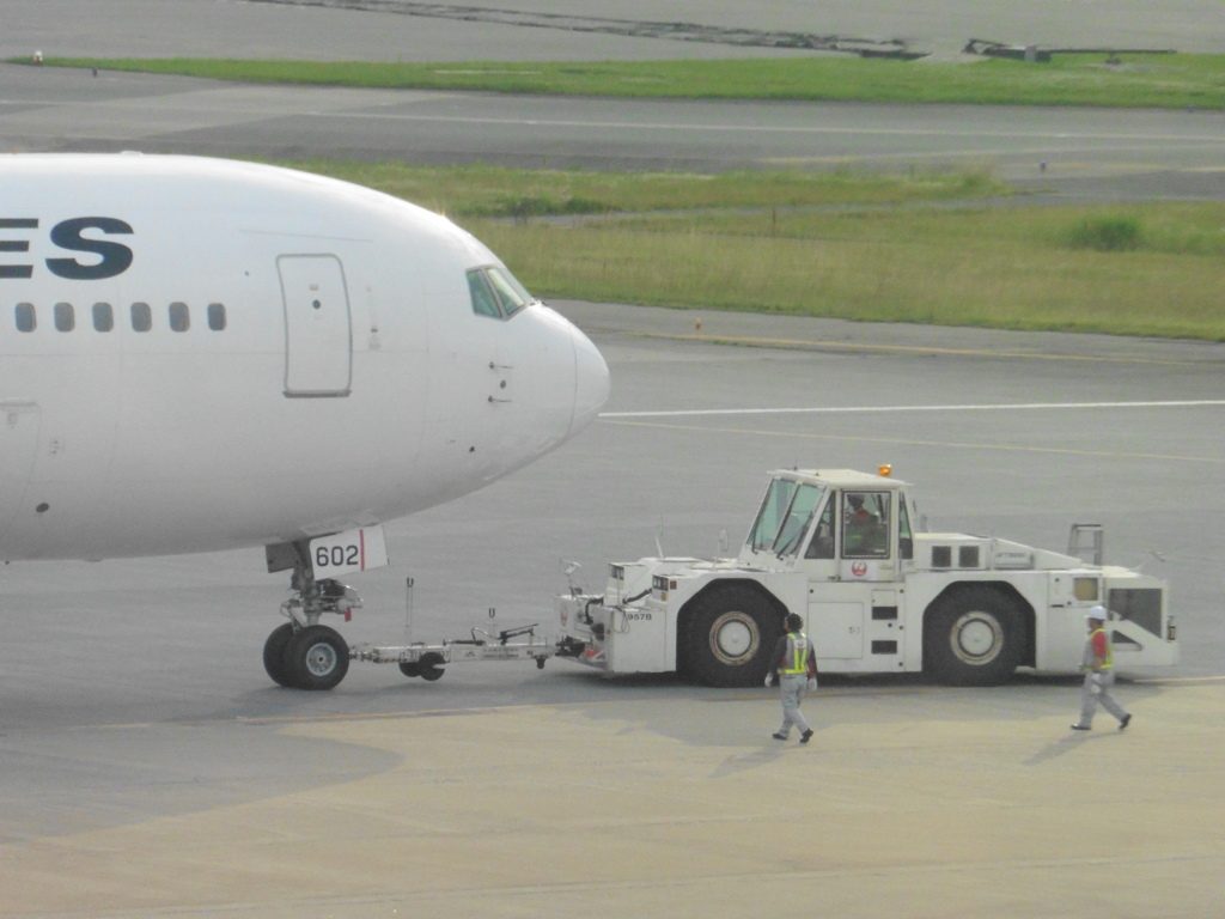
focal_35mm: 409
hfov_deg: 4.8
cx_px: 612
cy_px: 460
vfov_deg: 3.6
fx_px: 14474
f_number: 6
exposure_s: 1/1250
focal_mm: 73.1
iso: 800
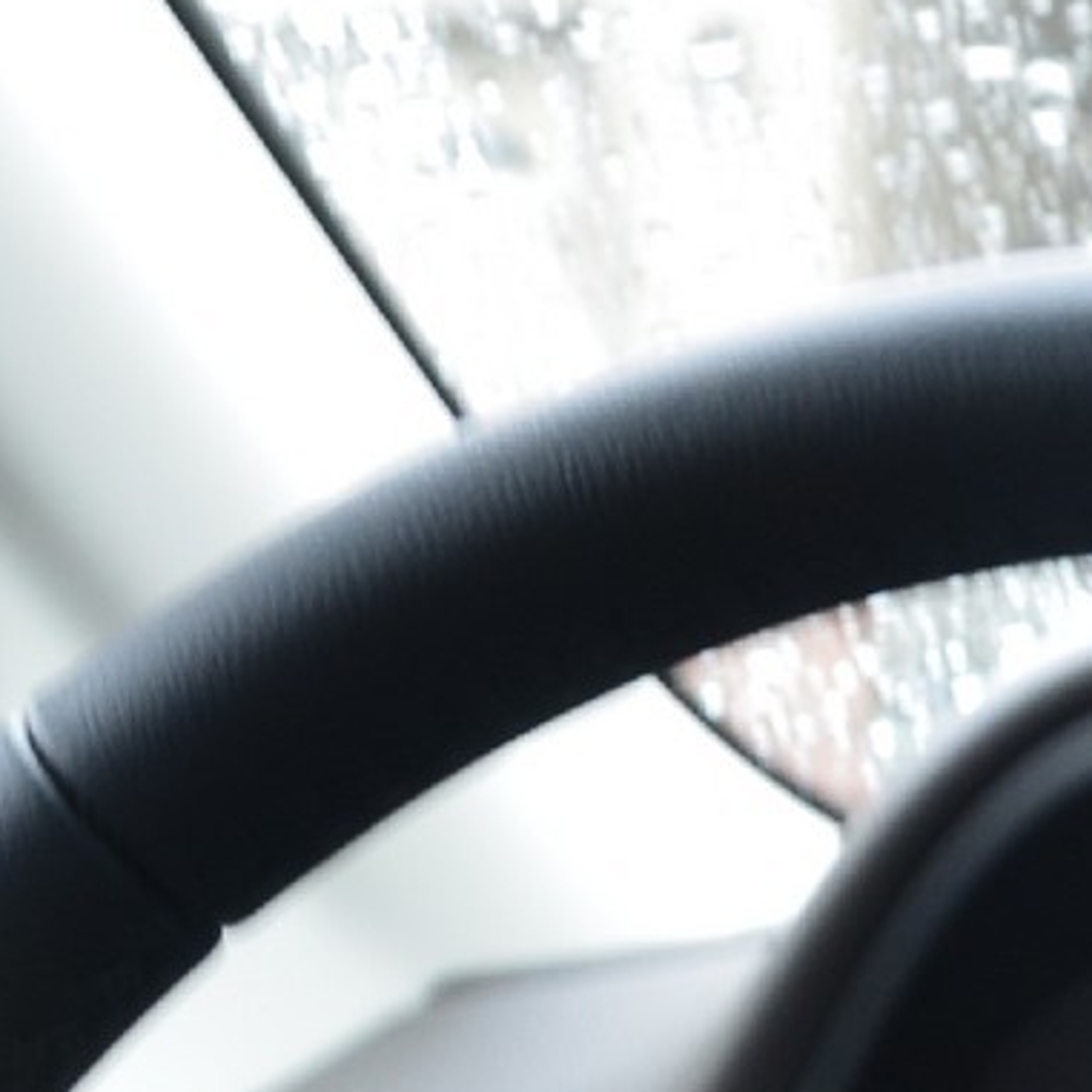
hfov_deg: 7.2
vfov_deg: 7.0
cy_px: 2270
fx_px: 8629
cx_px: 1275
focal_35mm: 242
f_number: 8
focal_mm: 29
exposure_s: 1/15
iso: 400
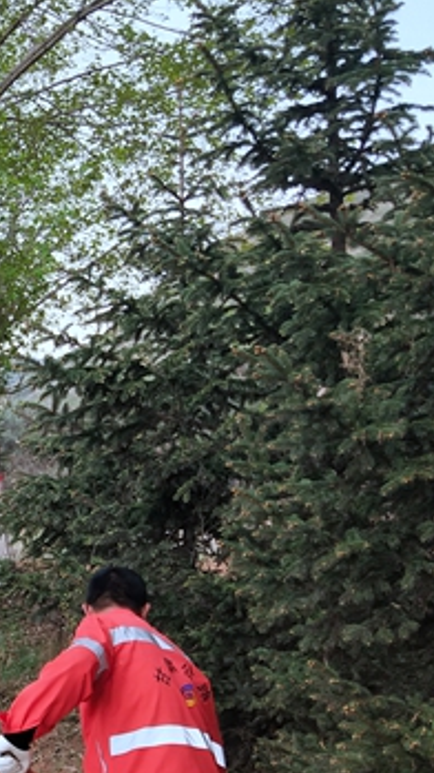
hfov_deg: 14.9
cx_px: -219
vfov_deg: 28.2
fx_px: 1536
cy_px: 419
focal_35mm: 75
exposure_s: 1/100
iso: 145
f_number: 1.8
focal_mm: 3.95
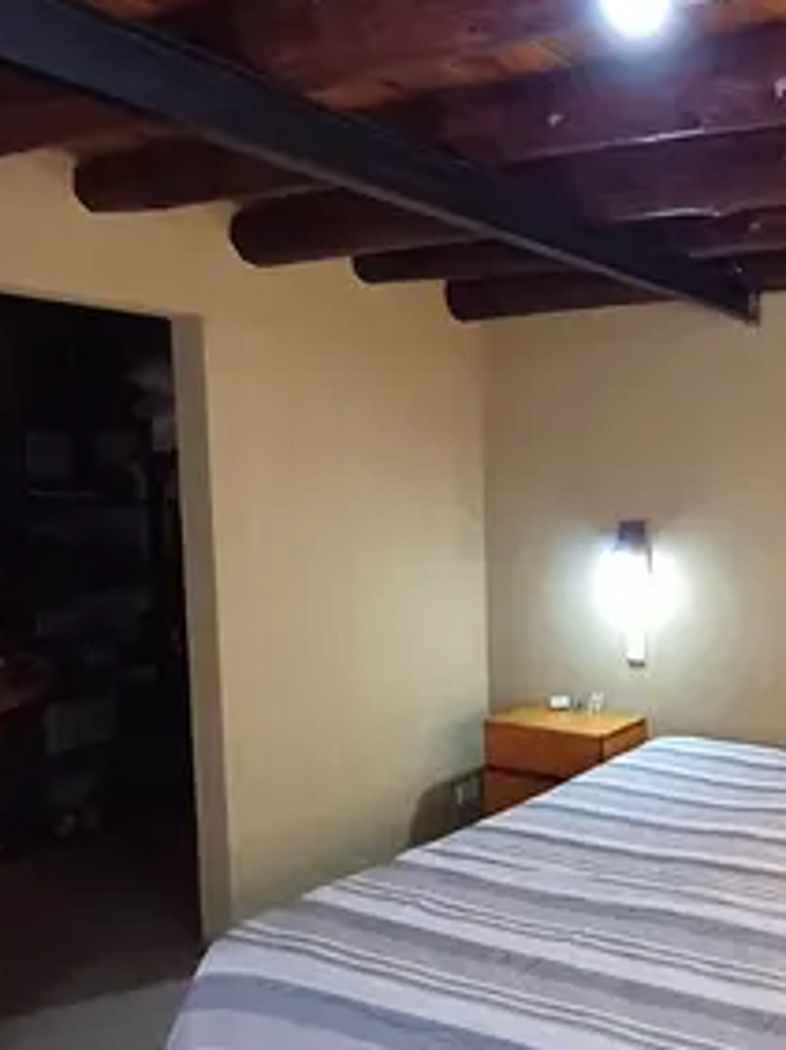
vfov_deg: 69.2
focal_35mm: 25
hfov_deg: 46.9
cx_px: 764
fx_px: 758
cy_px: 592
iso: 200
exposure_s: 1/25
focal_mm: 1.64
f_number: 2.2
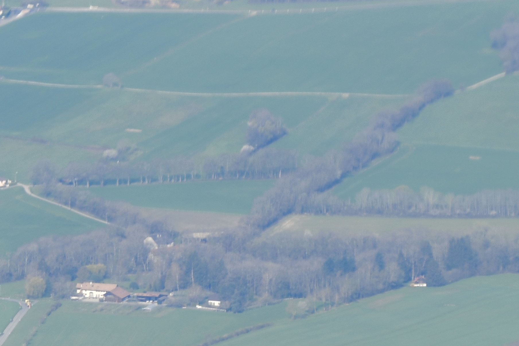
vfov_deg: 2.4
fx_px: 8288
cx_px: 60
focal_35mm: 575
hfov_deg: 3.6
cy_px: 403
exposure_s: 1/320
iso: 100
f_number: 9
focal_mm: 125
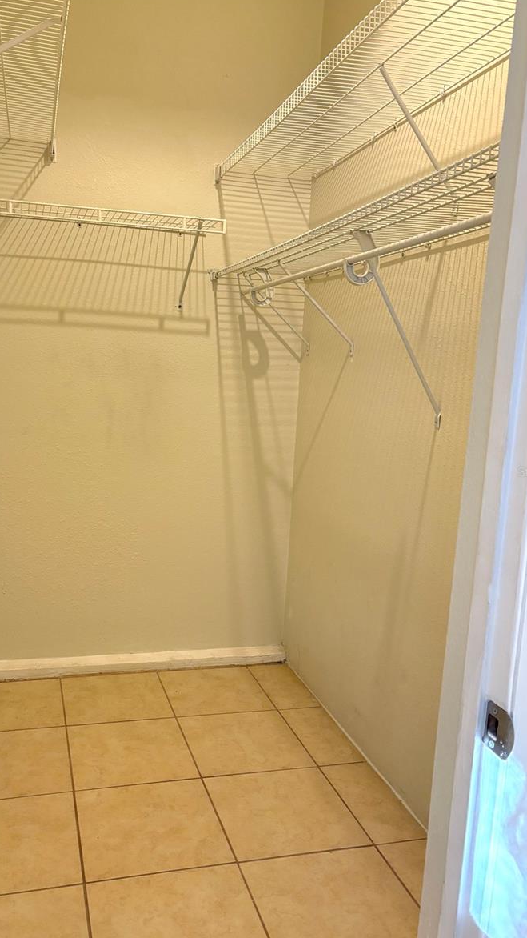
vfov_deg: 66.1
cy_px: 471
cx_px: 215
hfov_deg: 40.0
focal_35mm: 29
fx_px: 721
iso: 200
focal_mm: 5.96
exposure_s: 1/60
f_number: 1.6
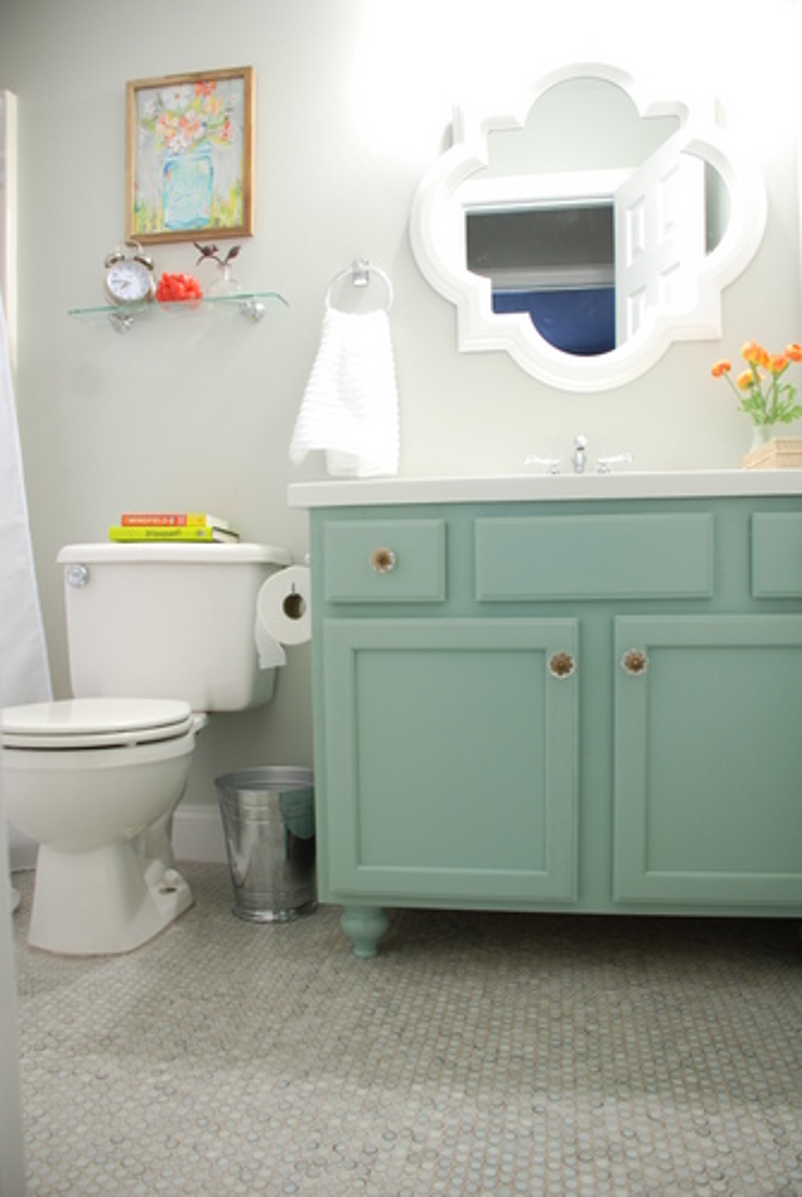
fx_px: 899
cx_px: 401
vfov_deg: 67.3
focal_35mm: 27
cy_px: 598
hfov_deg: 48.1
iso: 100
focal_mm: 18
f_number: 3.5
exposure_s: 1/2
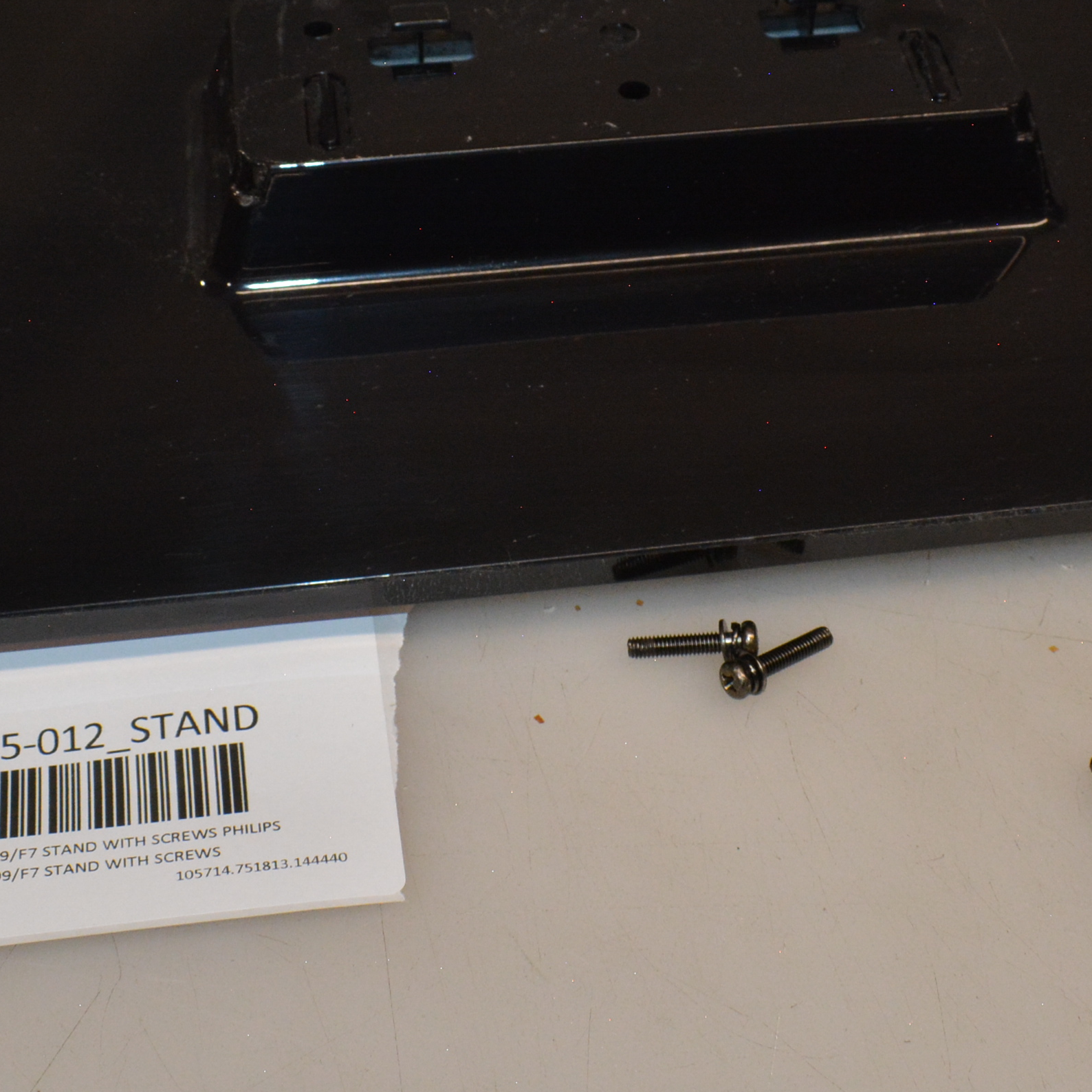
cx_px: 626
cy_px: 270
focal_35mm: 65
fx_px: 2320
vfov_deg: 26.1
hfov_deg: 26.5
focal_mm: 18
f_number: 7.1
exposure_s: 1/200
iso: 1000
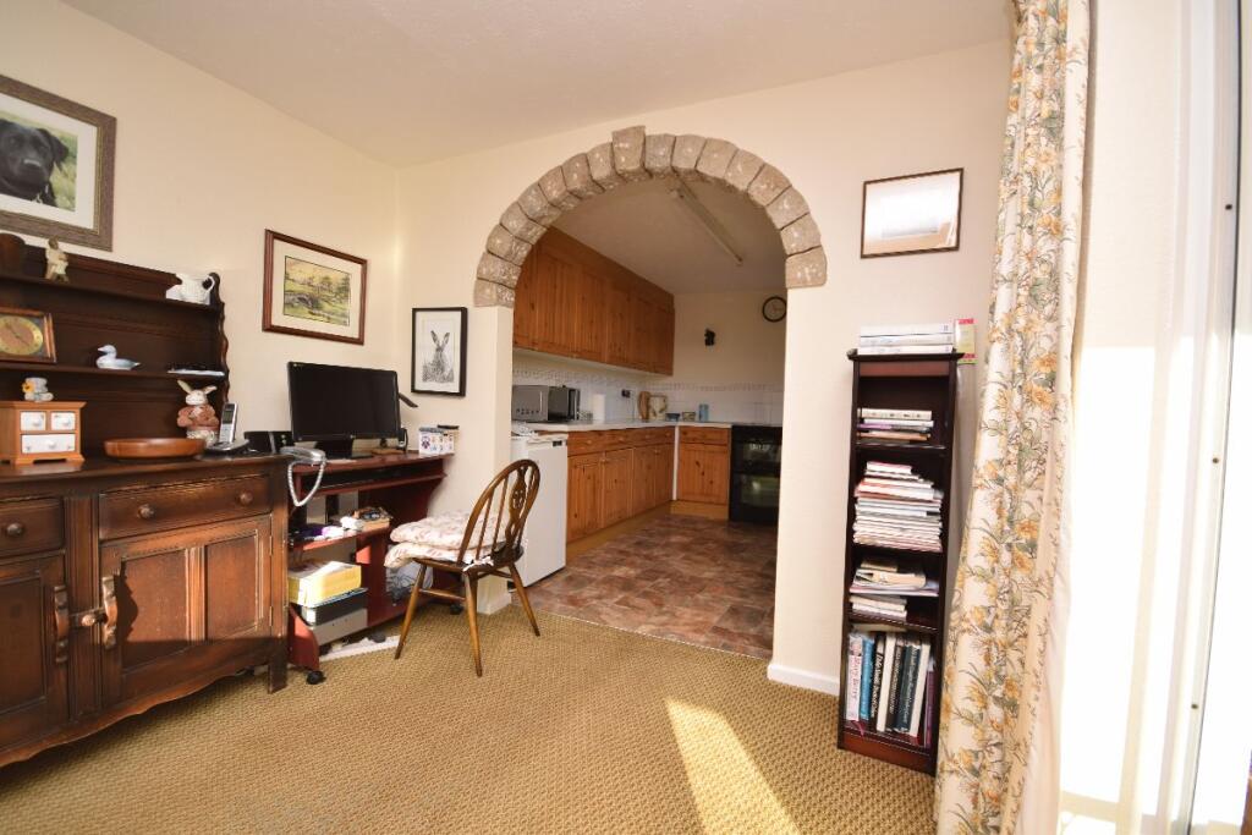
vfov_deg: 77.3
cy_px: 418
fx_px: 522
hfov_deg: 100.4
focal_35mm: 15
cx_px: 626
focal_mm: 10
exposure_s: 1/80
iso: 100
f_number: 4.5
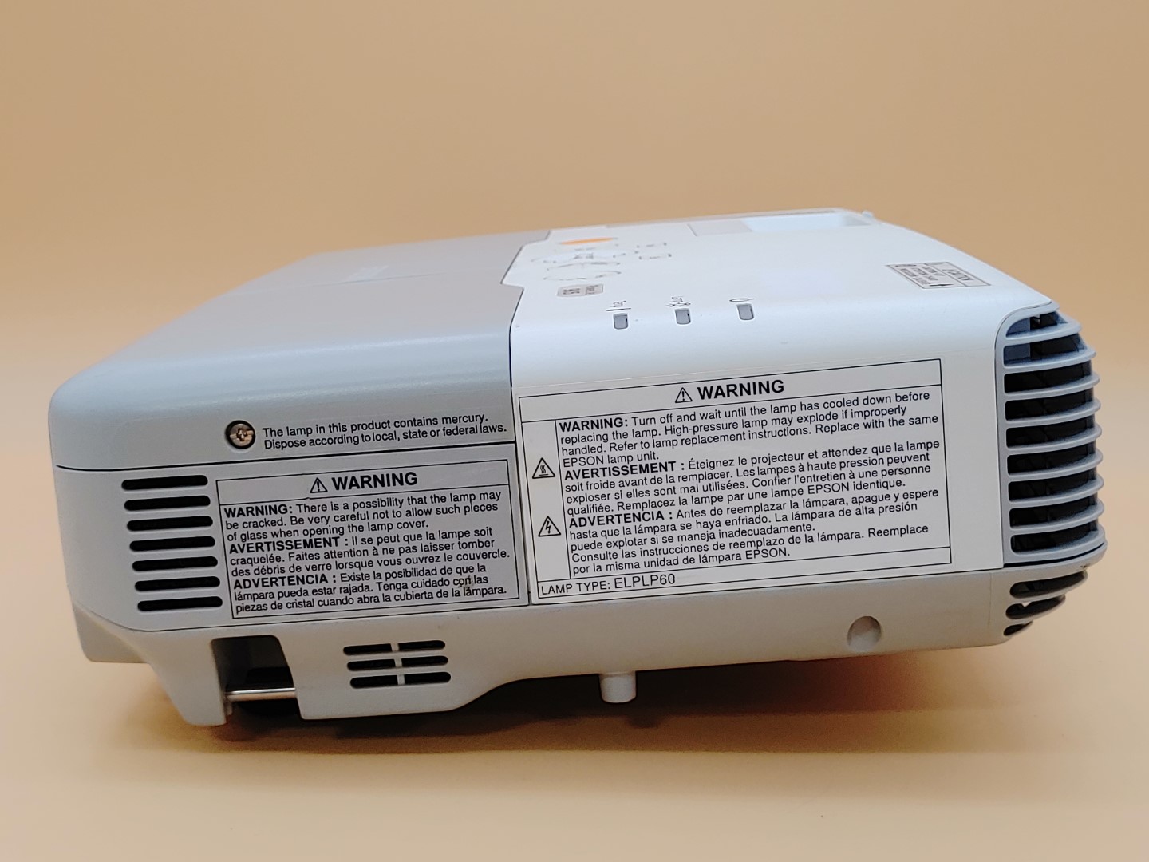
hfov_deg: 41.2
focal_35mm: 46
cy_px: 431
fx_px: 1527
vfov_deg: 31.5
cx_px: 574
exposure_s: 1/121
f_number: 1.8
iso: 50
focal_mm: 4.36
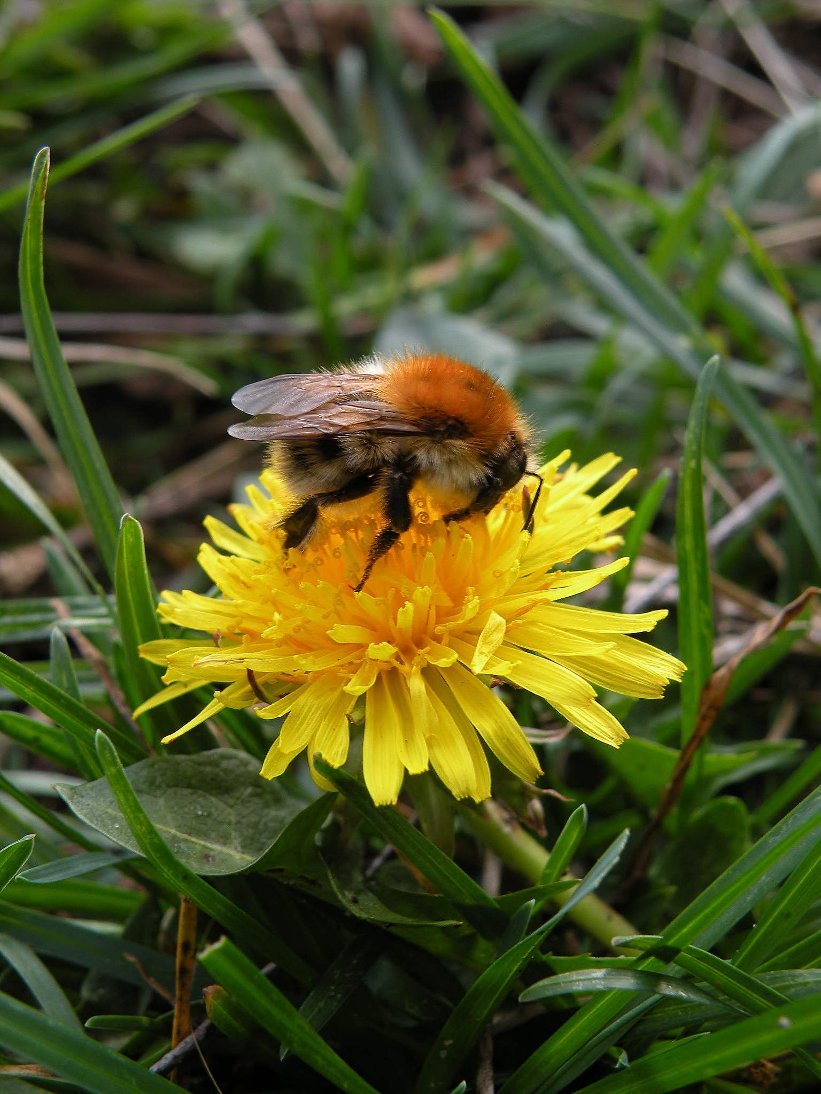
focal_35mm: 56
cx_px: 410
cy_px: 547
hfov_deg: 26.1
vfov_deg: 34.3
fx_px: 1771
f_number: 3.5
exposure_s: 1/59.7
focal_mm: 9.8
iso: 98
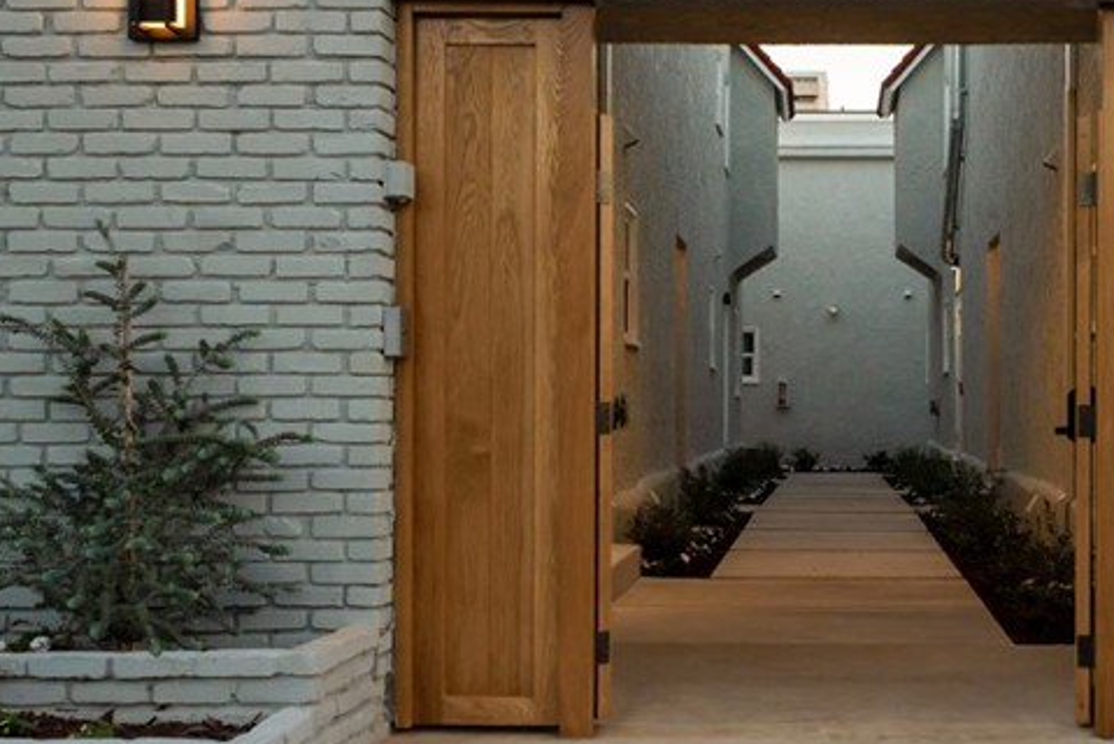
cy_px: 389
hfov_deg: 40.9
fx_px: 1455
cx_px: 814
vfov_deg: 28.7
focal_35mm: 47
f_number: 4.5
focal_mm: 22
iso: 500
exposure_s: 1/640
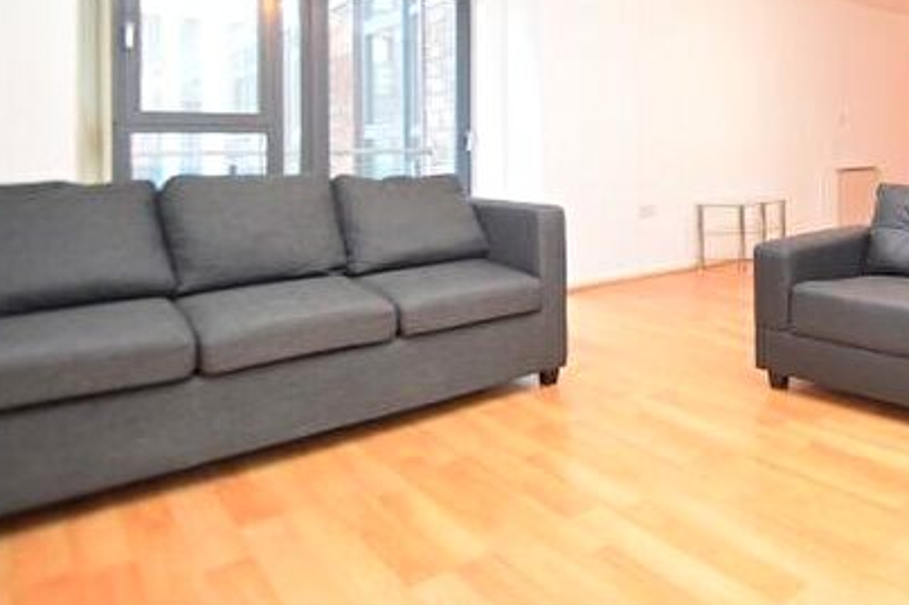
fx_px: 656
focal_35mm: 26
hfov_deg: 62.2
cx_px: 756
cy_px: 153
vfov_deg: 47.7
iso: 800
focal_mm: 10
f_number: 4
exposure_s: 1/60
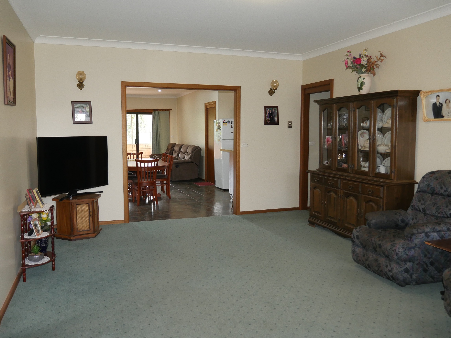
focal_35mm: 32
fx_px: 417
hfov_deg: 56.8
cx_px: 226
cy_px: 169
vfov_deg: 44.2
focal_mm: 16
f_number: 3.6
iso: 800
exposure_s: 1/60
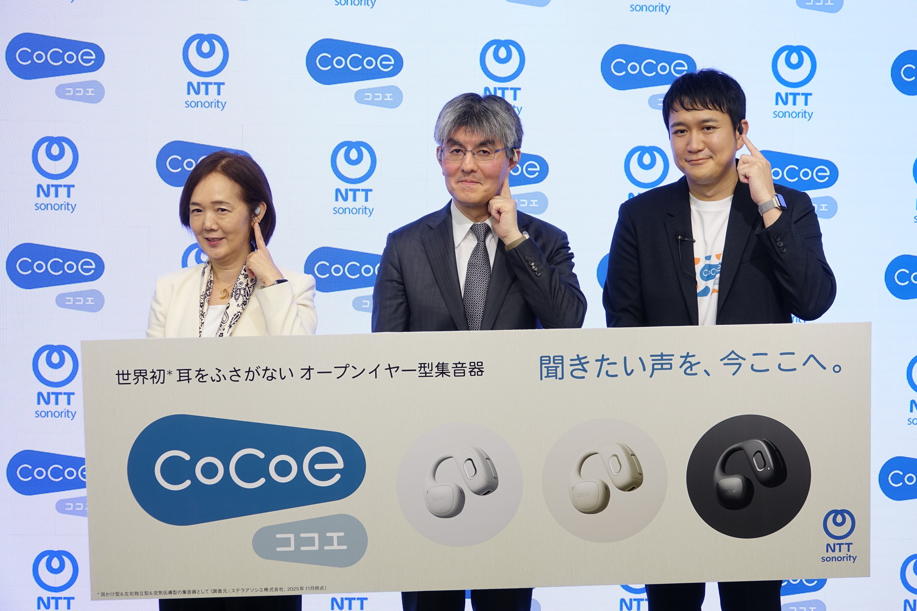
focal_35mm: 66
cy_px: 307
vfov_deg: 20.6
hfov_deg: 30.5
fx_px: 1681
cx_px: 461
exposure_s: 1/80
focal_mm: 23.95
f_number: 3.5
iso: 125
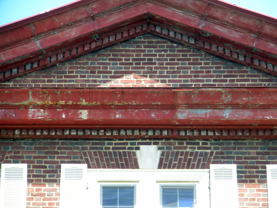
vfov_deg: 8.5
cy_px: 104
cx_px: 138
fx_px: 1392
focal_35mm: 174
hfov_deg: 11.4
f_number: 5.6
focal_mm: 31.5
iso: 137
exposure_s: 1/99.4
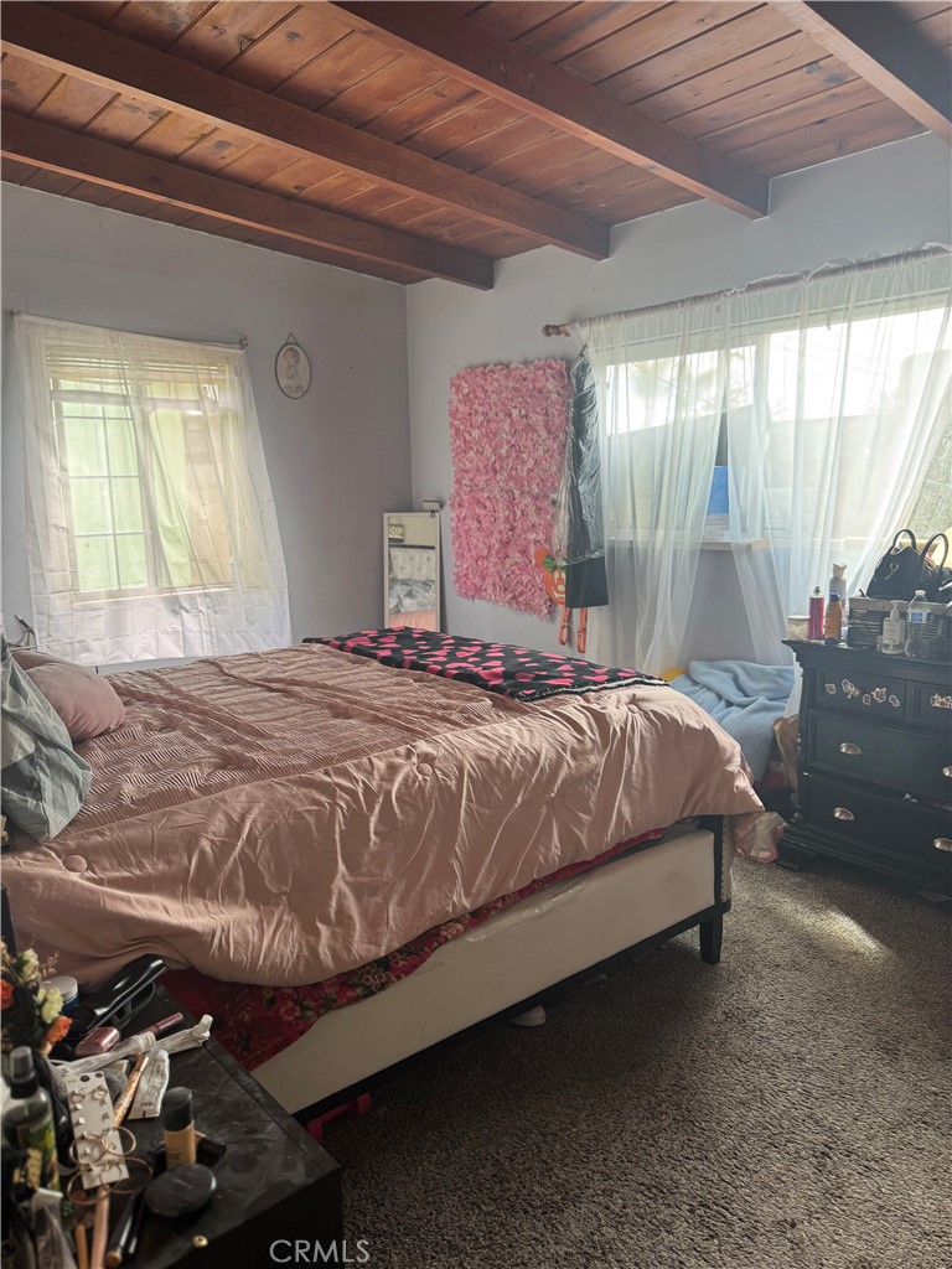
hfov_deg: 56.8
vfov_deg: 71.6
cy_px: 634
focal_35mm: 24
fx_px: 880
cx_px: 476
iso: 125
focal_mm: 6.76
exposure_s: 1/120
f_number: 1.78
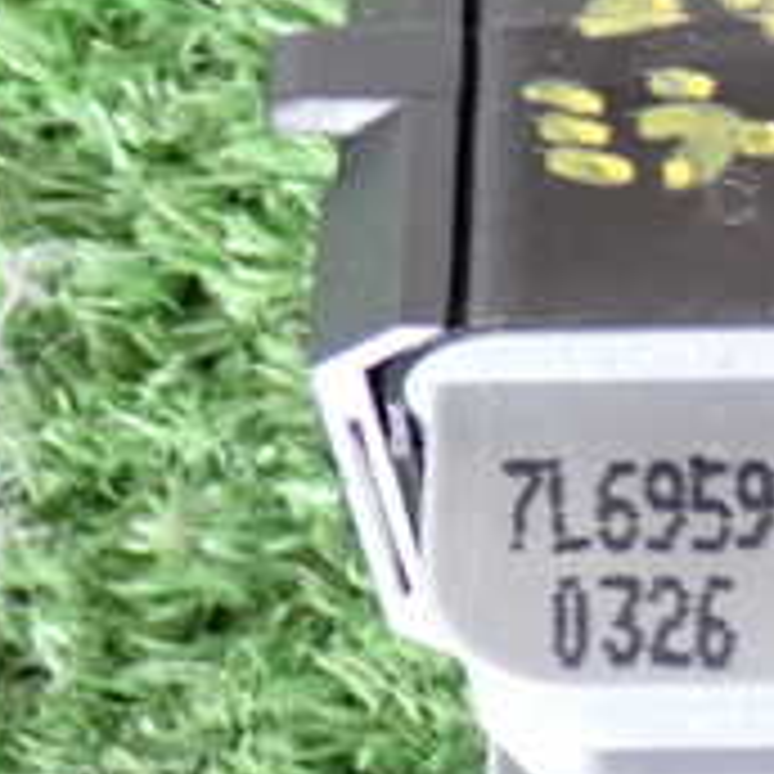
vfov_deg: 7.4
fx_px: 5995
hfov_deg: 7.3
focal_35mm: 237
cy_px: 230
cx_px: 922
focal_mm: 13.65
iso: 800
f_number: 4.1
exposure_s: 1/20
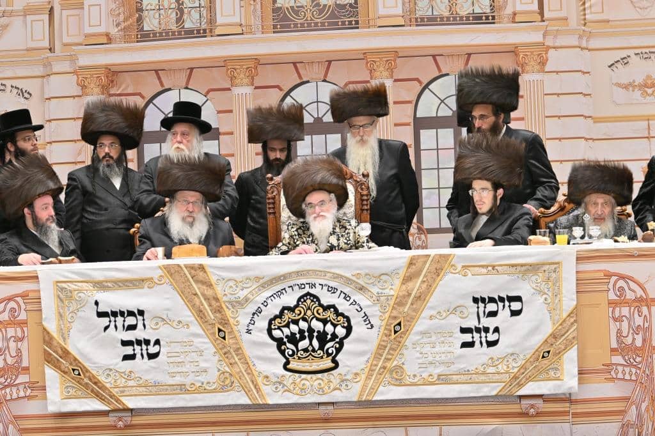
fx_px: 2728
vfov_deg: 9.1
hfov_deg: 13.7
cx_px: 328
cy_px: 218
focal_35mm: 150
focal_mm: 100
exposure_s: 1/320
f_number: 2.8
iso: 250
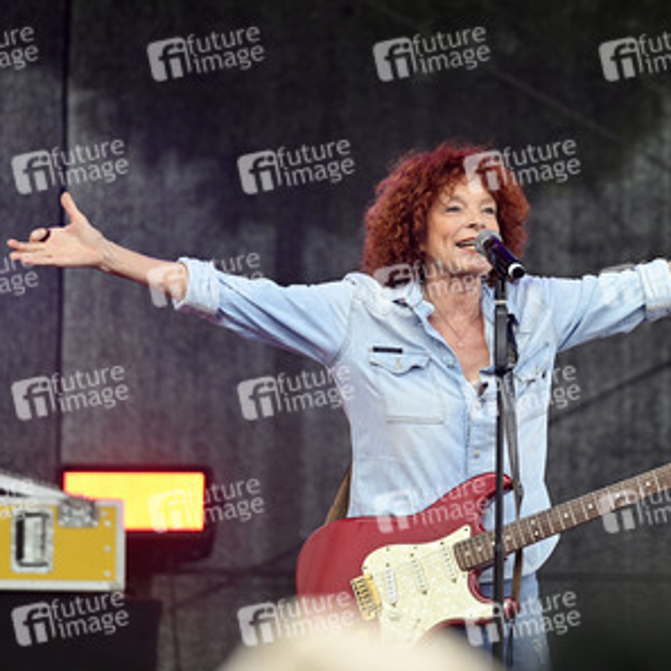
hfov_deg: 6.8
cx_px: 462
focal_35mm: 258
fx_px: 5658
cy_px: 337
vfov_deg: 6.8
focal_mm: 200
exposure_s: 1/400
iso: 250
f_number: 3.2
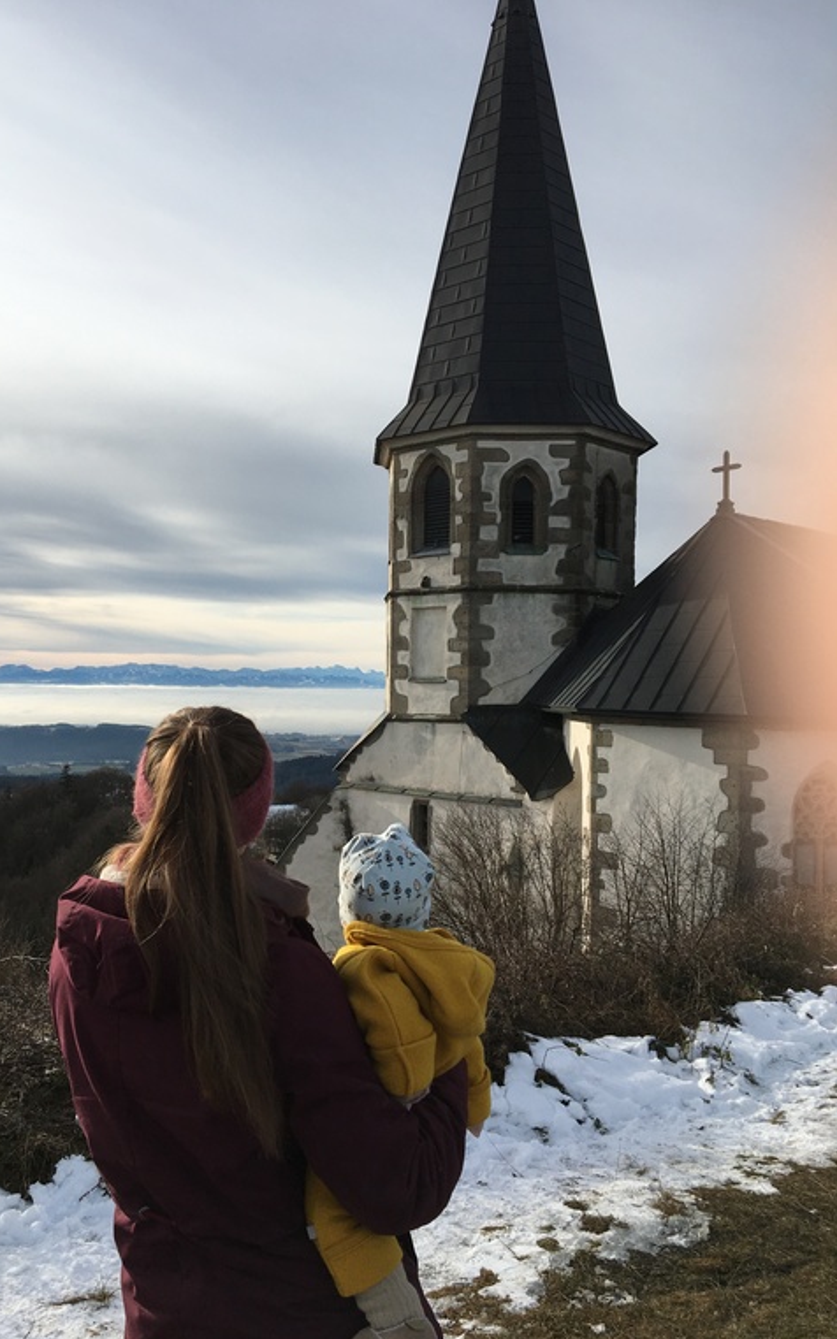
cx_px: 332
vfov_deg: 61.2
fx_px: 1132
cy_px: 668
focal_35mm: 31
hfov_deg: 40.4
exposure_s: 1/1923
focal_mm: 4.15
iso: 25
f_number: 2.2
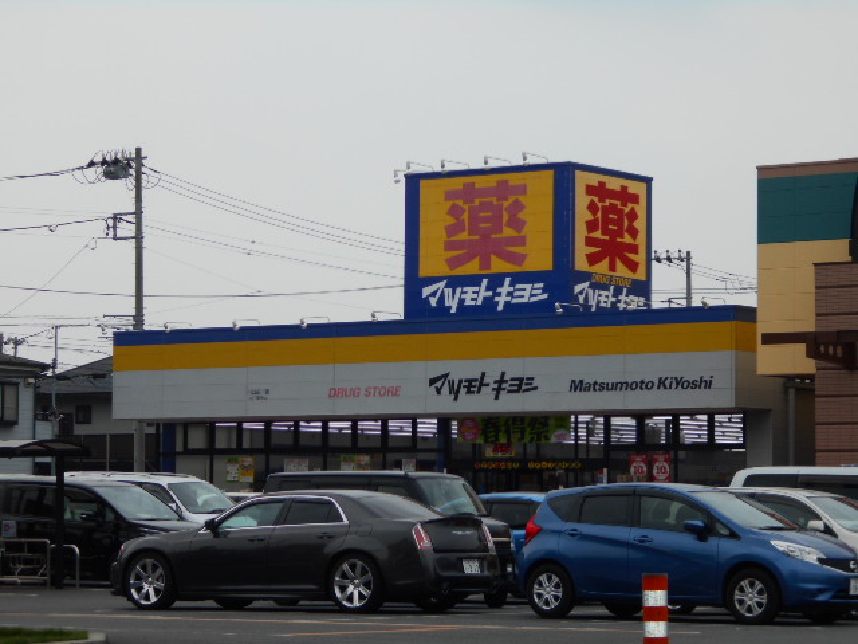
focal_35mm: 113
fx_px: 2801
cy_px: 322
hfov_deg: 17.4
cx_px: 429
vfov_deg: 13.1
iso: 80
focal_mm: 20.1
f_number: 6
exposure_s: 1/250
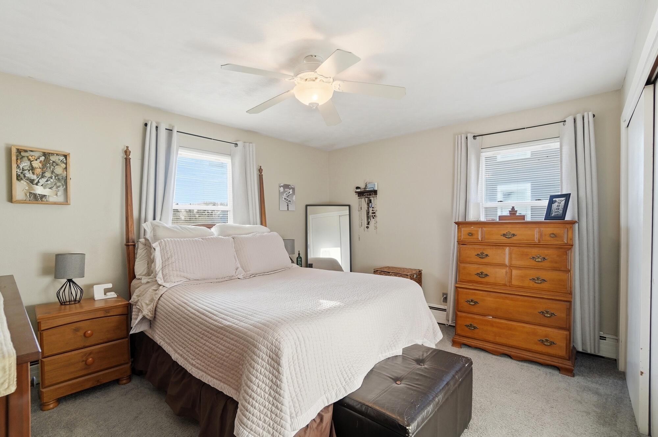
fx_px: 274
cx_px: 329
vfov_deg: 77.2
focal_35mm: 15
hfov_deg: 100.4
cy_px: 218
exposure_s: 1/500
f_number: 4
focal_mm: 10
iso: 100
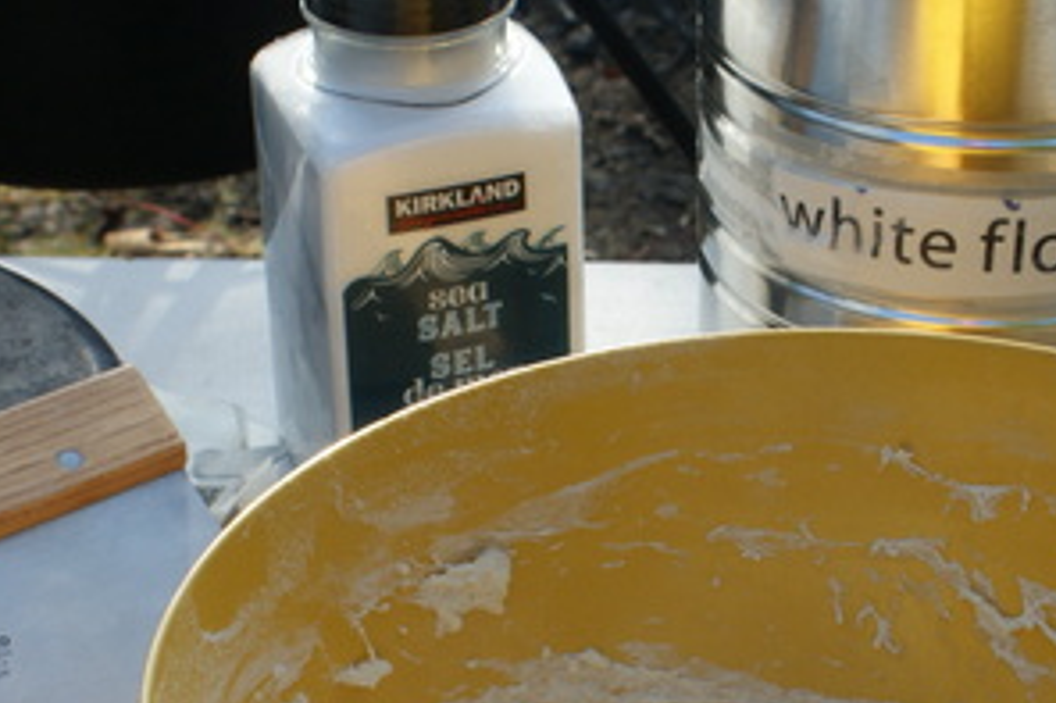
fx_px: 3166
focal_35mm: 108
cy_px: 528
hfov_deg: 18.8
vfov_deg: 12.6
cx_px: 749
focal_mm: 28
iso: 100
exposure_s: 1/100
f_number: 10
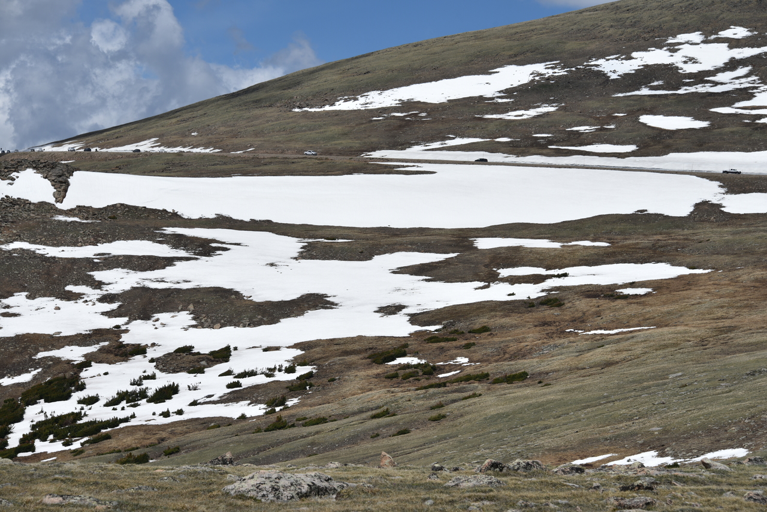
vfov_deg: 11.2
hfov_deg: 16.8
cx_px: 384
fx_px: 2600
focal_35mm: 122
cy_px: 256
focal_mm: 122
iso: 100
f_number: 10
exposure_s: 1/400
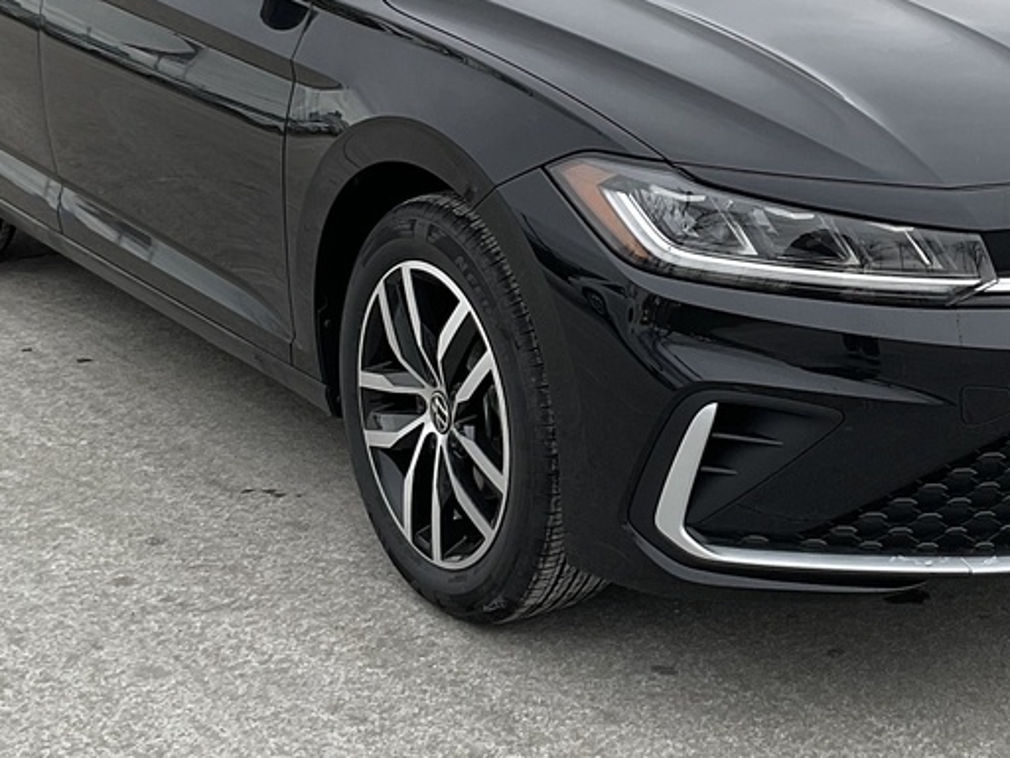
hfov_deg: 32.7
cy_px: 5
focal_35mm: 58
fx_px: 1692
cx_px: 736
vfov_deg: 24.1
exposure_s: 1/122
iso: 16
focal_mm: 3
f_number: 1.8
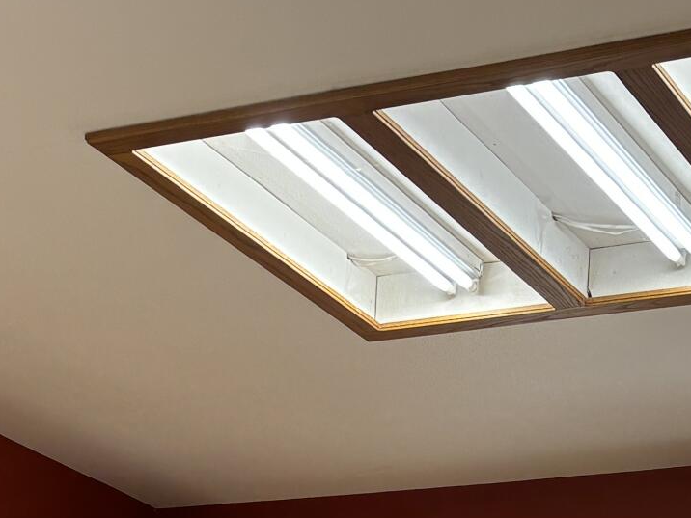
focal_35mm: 109
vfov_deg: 12.7
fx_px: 2176
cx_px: 419
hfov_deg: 18.0
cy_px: 830
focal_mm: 5.96
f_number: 1.6
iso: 80
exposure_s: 1/120
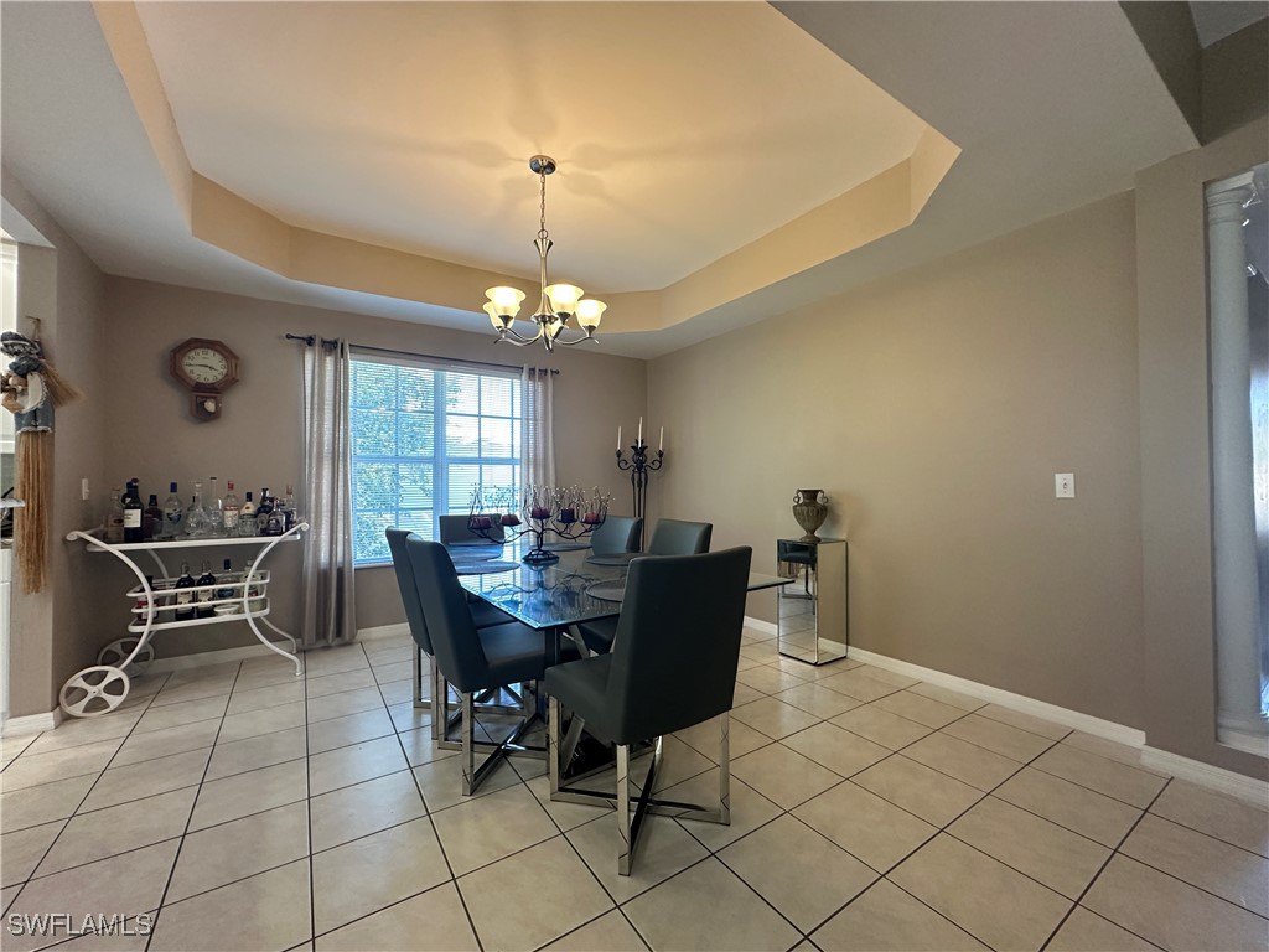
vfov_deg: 85.7
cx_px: 634
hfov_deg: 102.1
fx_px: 513
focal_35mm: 14
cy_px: 476
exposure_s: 1/120
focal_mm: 2.22
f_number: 2.2
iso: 250
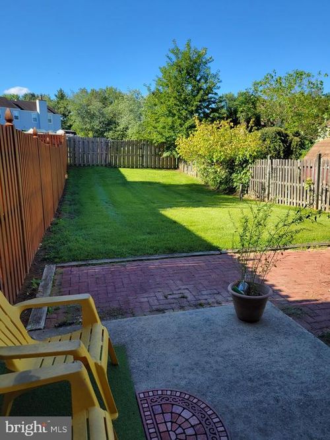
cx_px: 165
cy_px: 220
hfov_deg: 53.0
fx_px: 331
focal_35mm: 26
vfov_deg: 67.3
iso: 40
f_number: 1.8
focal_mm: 5.4
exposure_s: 1/748
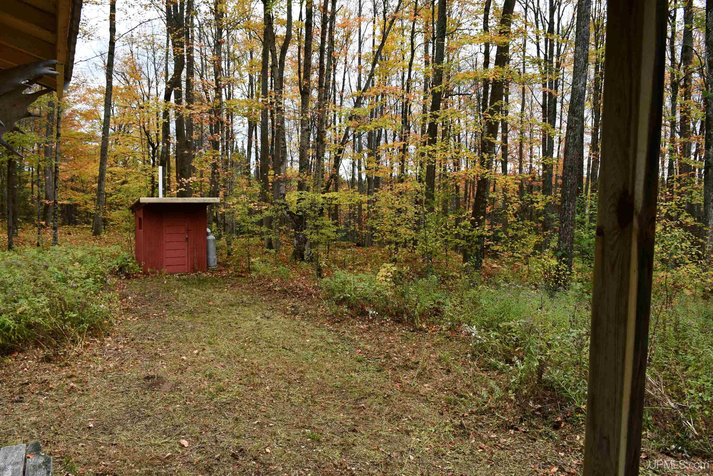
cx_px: 356
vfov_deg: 47.9
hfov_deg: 67.4
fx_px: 535
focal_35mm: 27
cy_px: 238
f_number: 6.3
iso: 200
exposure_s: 1/250
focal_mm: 18
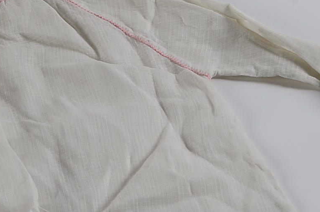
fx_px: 2643
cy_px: -51
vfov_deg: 4.6
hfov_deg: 6.9
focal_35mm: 298
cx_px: 8
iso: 100
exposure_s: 1/160
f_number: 14
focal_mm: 62
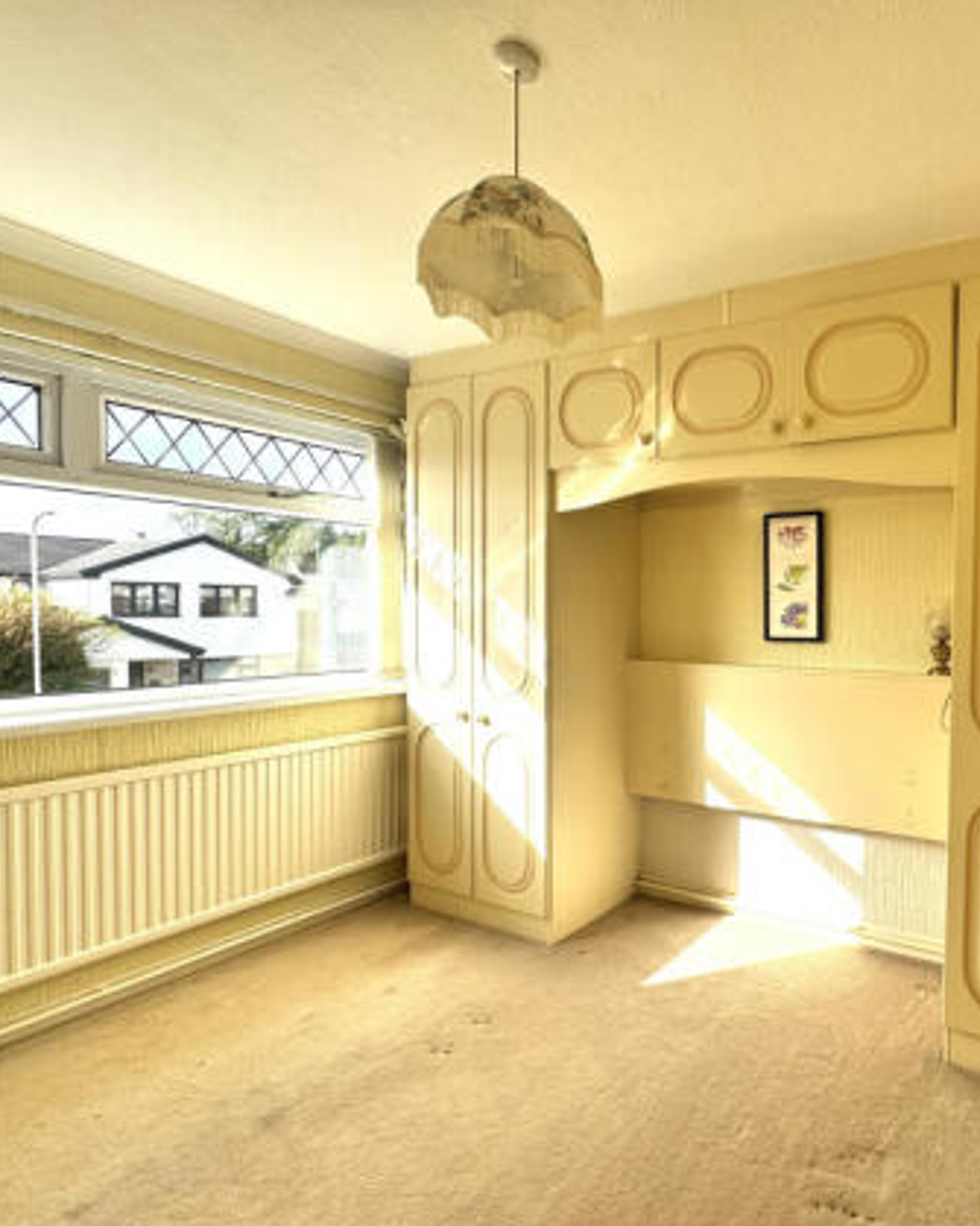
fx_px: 689
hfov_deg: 65.2
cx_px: 768
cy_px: 636
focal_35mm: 19
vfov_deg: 83.3
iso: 40
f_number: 2.2
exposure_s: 1/573
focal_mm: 2.22
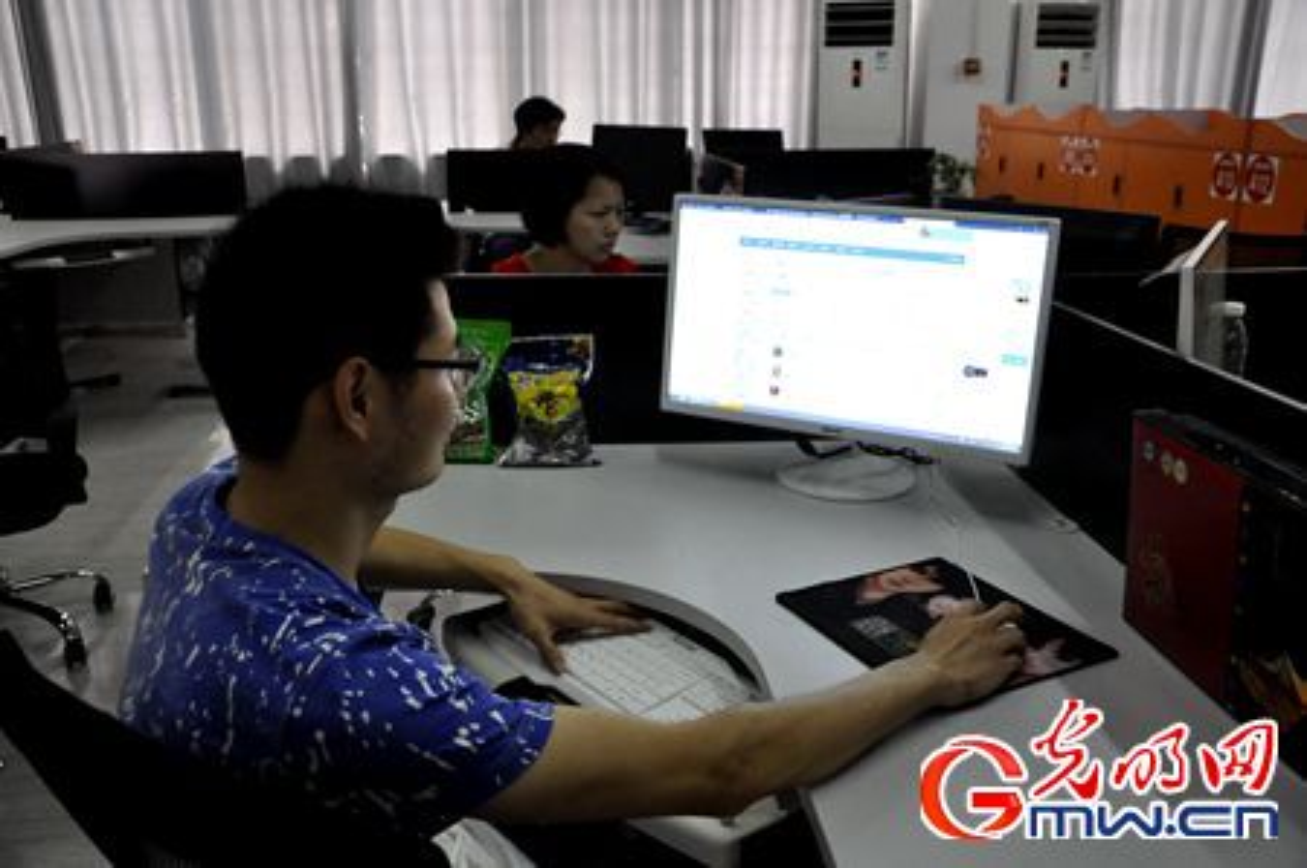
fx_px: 1142
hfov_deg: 59.5
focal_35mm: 32
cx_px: 654
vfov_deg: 41.6
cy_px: 434
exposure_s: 1/160
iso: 2500
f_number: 3.8
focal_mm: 21
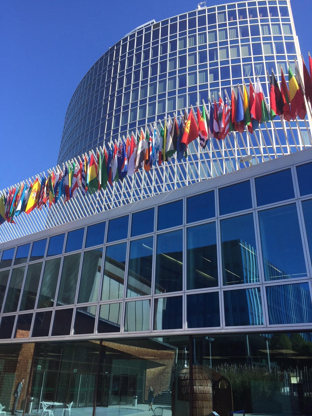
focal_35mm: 29
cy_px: 208
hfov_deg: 48.2
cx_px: 156
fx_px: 349
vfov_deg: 61.7
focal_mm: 4.15
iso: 32
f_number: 2.2
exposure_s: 1/989
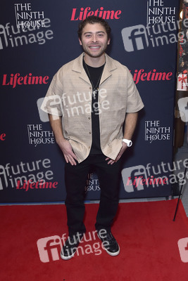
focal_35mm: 27
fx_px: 211
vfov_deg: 67.4
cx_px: 94
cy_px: 140
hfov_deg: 48.0
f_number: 6.3
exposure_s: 1/250
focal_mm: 27
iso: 1000
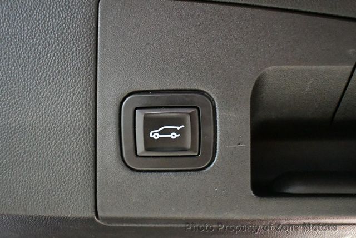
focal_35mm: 36
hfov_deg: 53.1
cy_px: 119
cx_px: 178
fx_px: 356
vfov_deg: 36.9
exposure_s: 1/60
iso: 12800
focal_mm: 18
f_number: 3.5
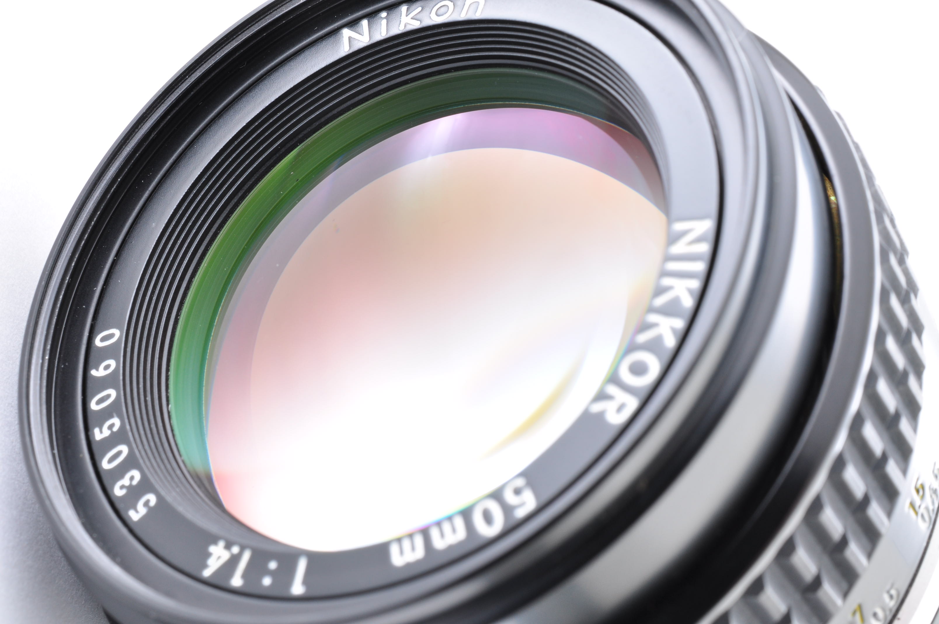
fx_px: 1563
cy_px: 312
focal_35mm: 60
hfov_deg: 33.4
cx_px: 470
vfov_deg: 22.6
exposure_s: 1/200
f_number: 18
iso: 200
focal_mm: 40
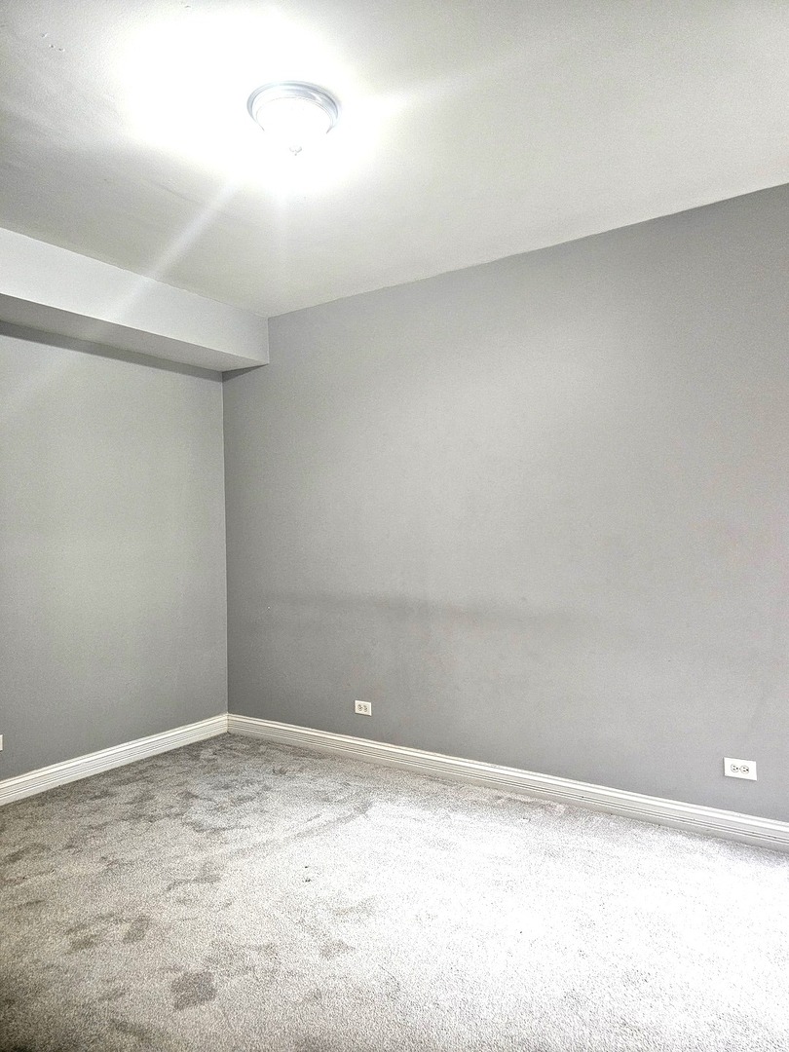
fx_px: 699
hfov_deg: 58.9
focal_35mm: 23
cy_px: 526
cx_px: 394
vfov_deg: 73.9
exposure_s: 1/120
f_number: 1.7
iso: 500
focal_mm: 6.3
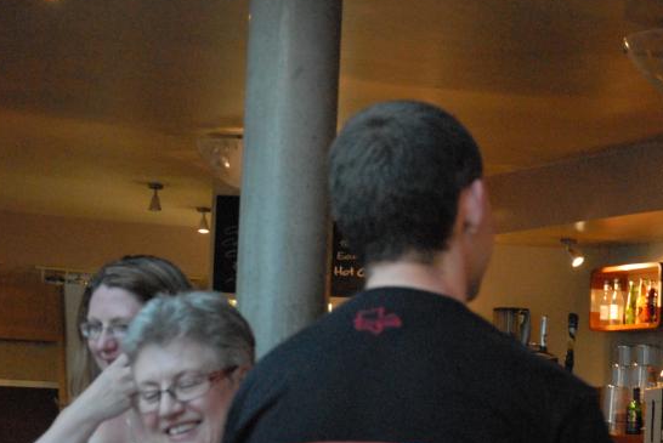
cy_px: 325
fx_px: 2414
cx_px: 528
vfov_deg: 10.5
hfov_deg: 15.5
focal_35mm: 131
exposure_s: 1/40
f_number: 4.2
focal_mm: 44
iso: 1600
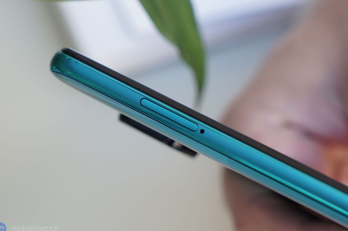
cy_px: 116
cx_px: 175
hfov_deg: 27.0
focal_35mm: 75
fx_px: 725
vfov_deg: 18.2
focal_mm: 70
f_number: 5
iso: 250
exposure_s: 1/160
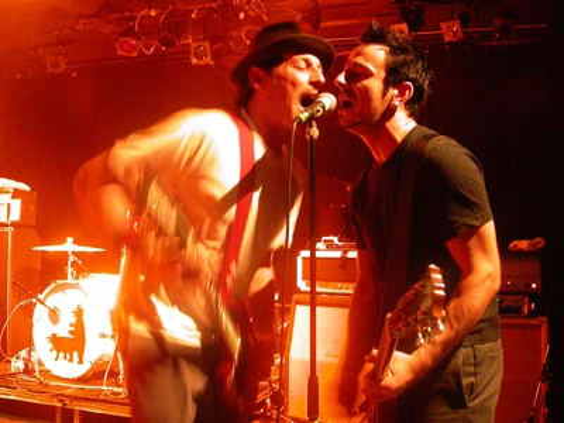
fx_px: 619
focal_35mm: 38
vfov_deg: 37.7
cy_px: 212
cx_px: 282
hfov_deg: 49.0
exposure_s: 1/11.9
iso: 800
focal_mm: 7.85
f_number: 2.6
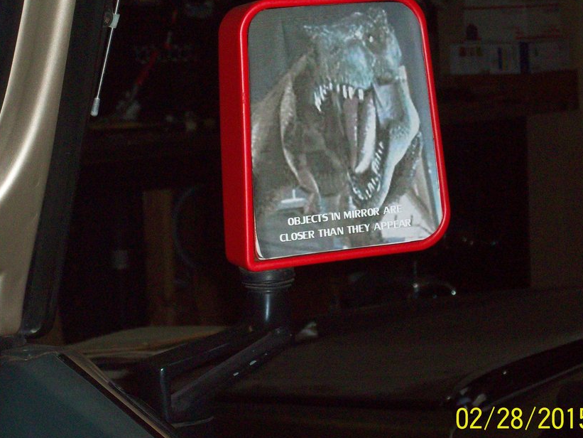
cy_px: 192
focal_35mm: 142
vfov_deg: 10.4
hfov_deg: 13.9
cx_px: 272
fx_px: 2392
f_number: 5.2
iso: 200
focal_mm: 18.6
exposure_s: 1/128
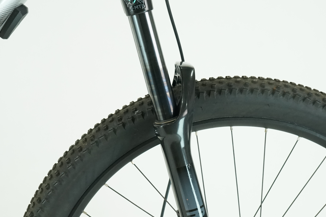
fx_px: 616
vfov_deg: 20.0
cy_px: 107
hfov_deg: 29.6
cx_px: 171
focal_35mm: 68
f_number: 6.3
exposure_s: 1/200
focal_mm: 40
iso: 2500
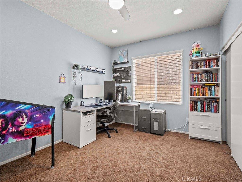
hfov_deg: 94.5
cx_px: 121
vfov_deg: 78.1
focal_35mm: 16
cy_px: 91
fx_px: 112
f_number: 8
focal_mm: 8
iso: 200
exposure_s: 1/4
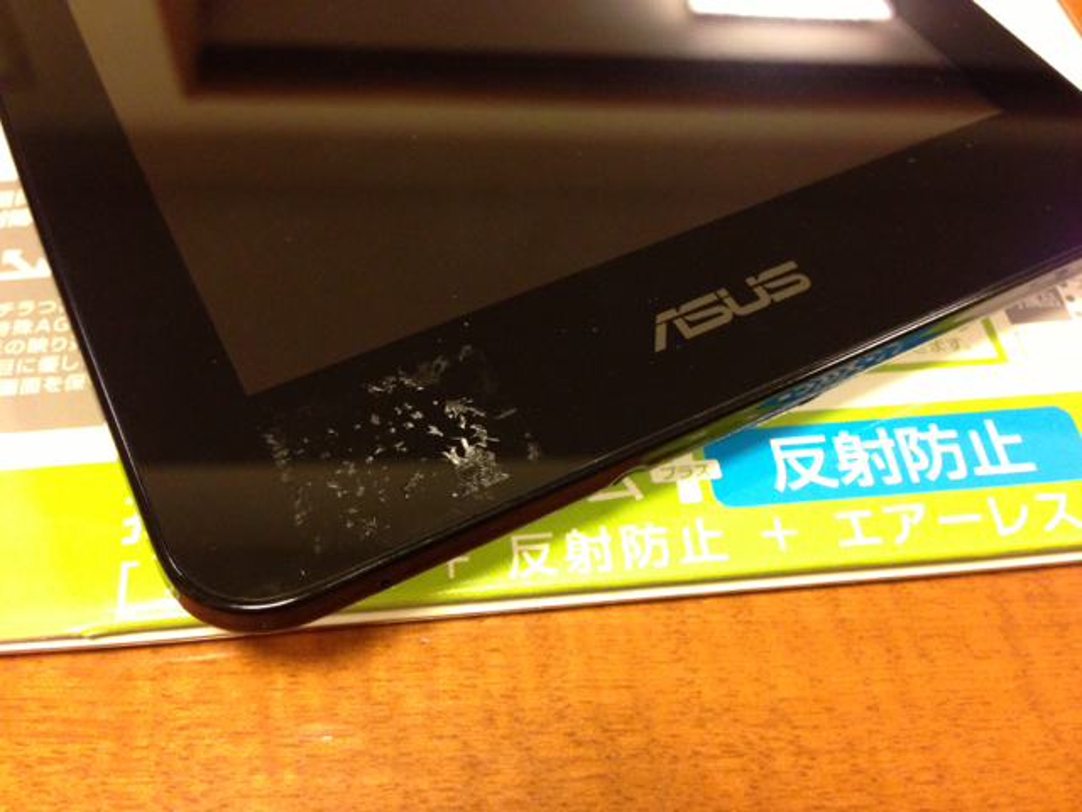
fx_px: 1031
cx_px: 541
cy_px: 406
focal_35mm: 33
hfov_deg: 55.4
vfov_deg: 42.9
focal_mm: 4.13
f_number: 2.4
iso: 320
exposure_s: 1/20
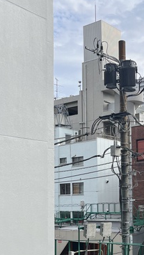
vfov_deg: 37.9
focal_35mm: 54
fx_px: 366
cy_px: 177
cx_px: 151
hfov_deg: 21.3
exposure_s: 1/2632
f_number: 1.6
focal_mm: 5.1
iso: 50
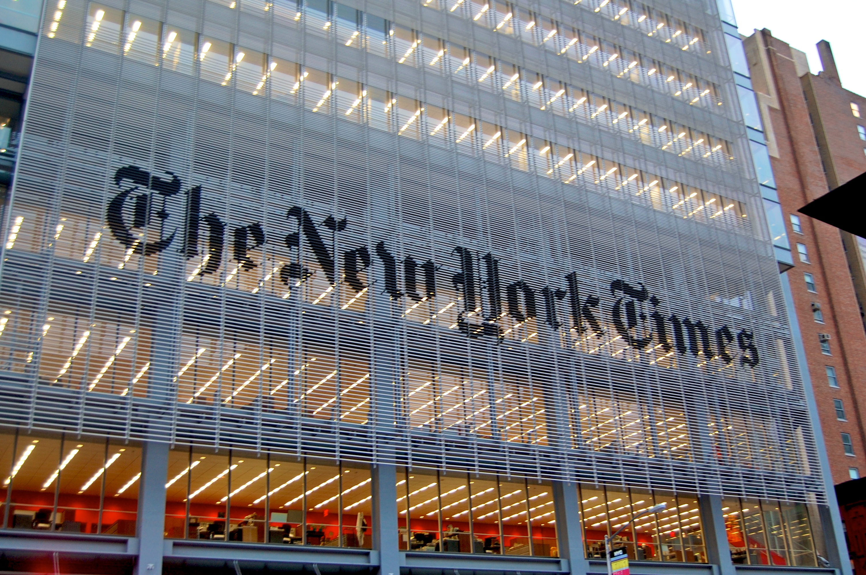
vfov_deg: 34.1
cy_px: 288
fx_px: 937
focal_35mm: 39
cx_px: 433
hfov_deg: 49.6
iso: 200
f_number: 4.2
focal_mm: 26
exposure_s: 1/15
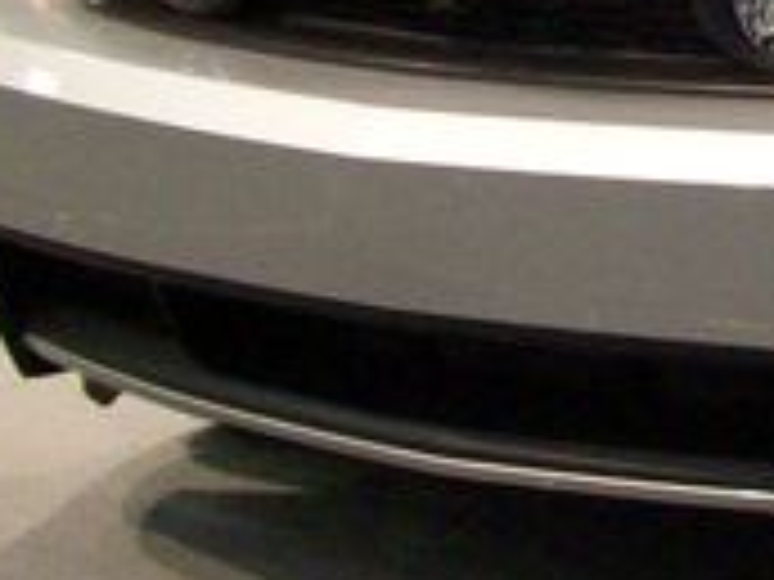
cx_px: 1451
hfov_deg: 11.0
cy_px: -61
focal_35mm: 167
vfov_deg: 8.8
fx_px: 3734
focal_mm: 6
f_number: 2.7
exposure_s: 1/128
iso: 238
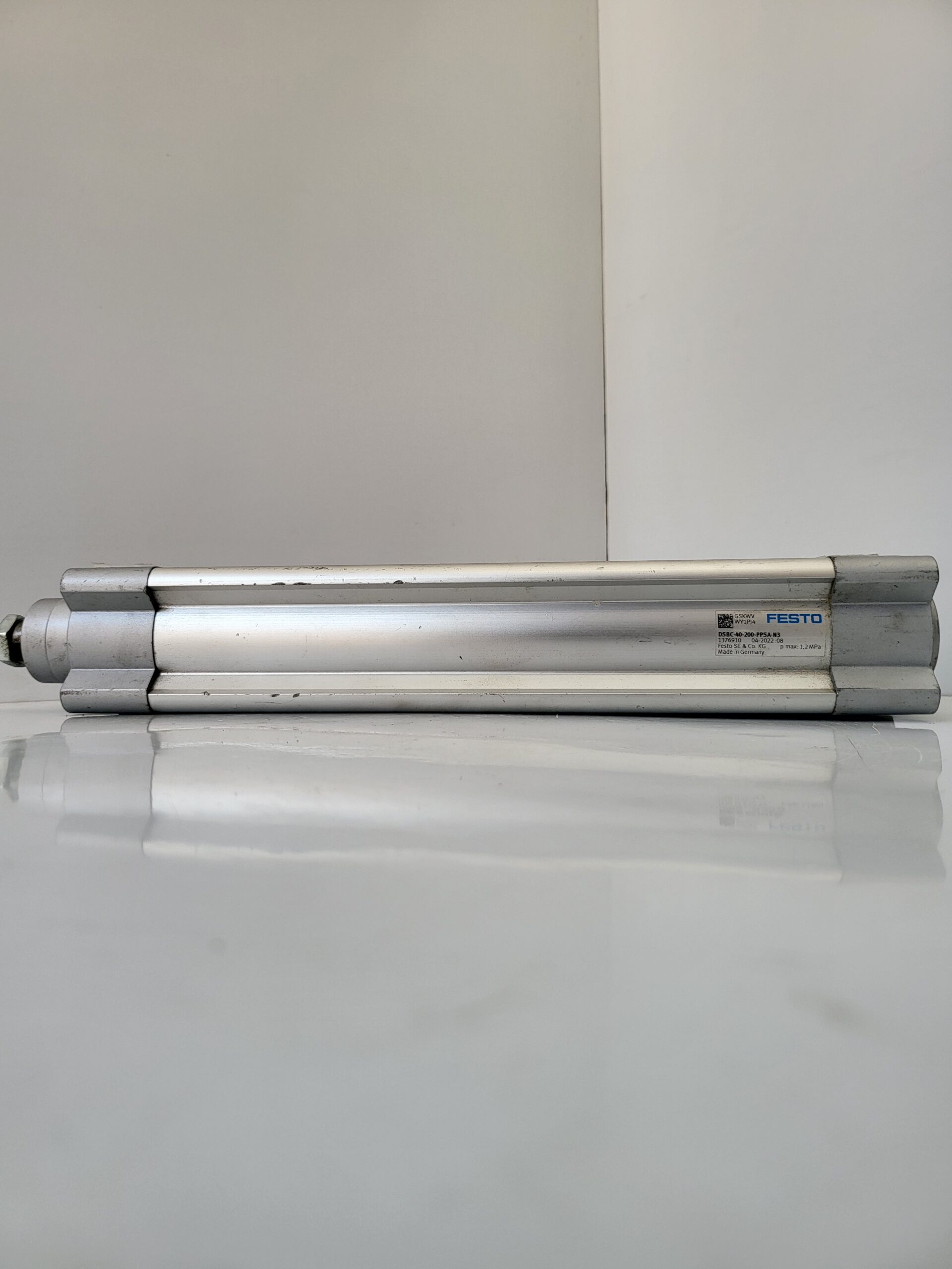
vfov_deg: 71.6
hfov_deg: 56.8
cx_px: 476
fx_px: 880
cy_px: 634
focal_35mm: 24
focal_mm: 5
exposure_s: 1/200
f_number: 1.8
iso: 40
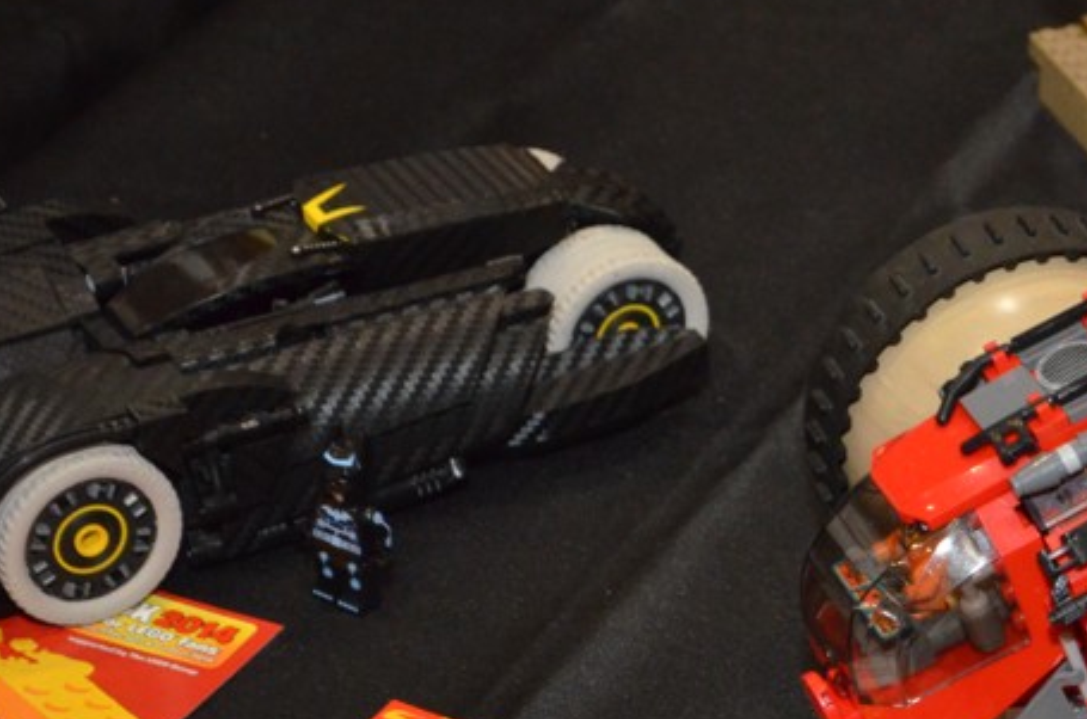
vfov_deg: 8.3
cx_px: 1125
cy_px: 607
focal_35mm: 165
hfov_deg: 12.3
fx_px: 4970
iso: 3200
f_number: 5.6
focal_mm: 50
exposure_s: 1/60
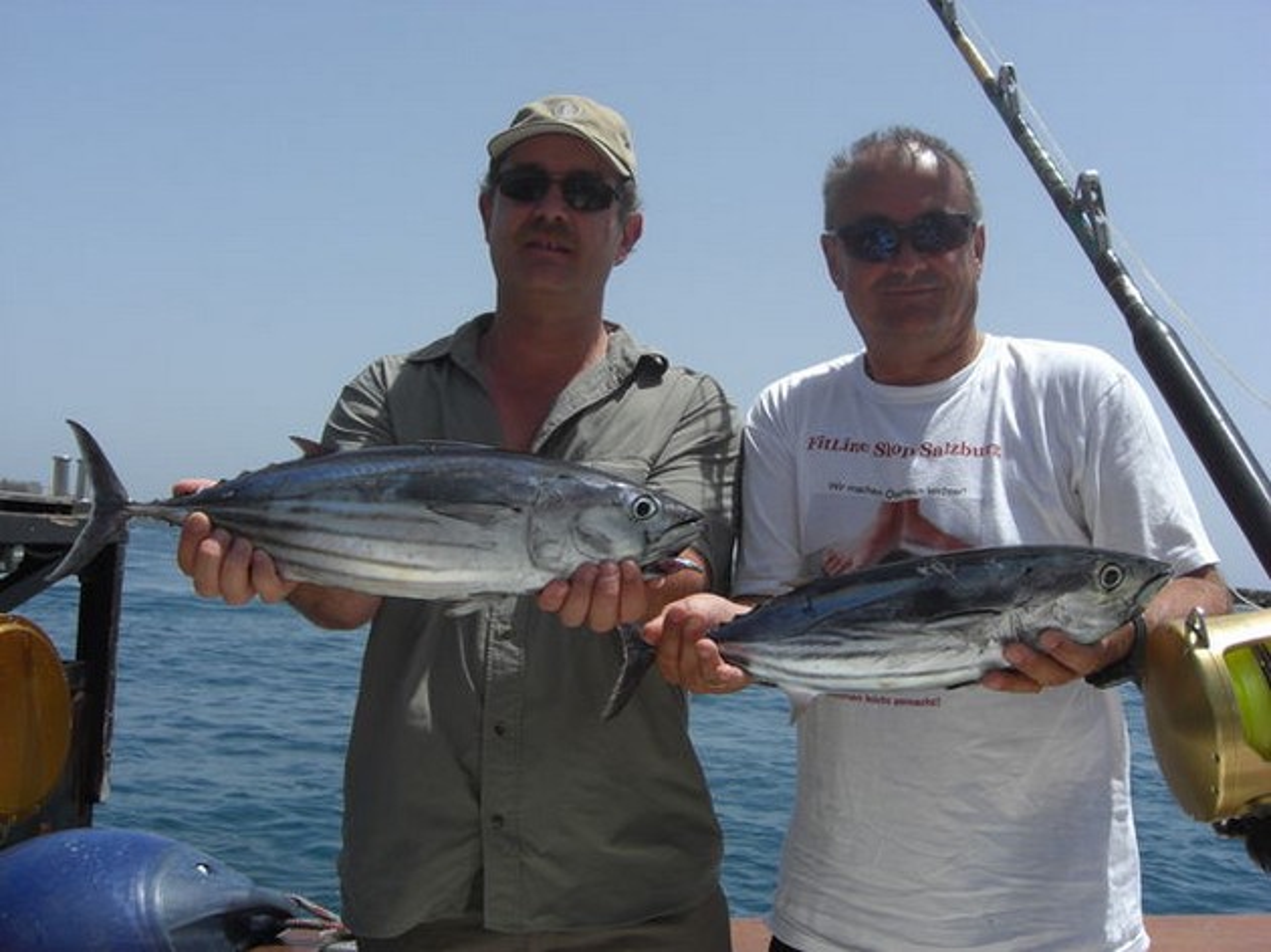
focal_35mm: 38
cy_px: 476
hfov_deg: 49.0
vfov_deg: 37.7
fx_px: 1395
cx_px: 636
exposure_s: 1/320
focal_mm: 7.9
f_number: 8
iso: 80
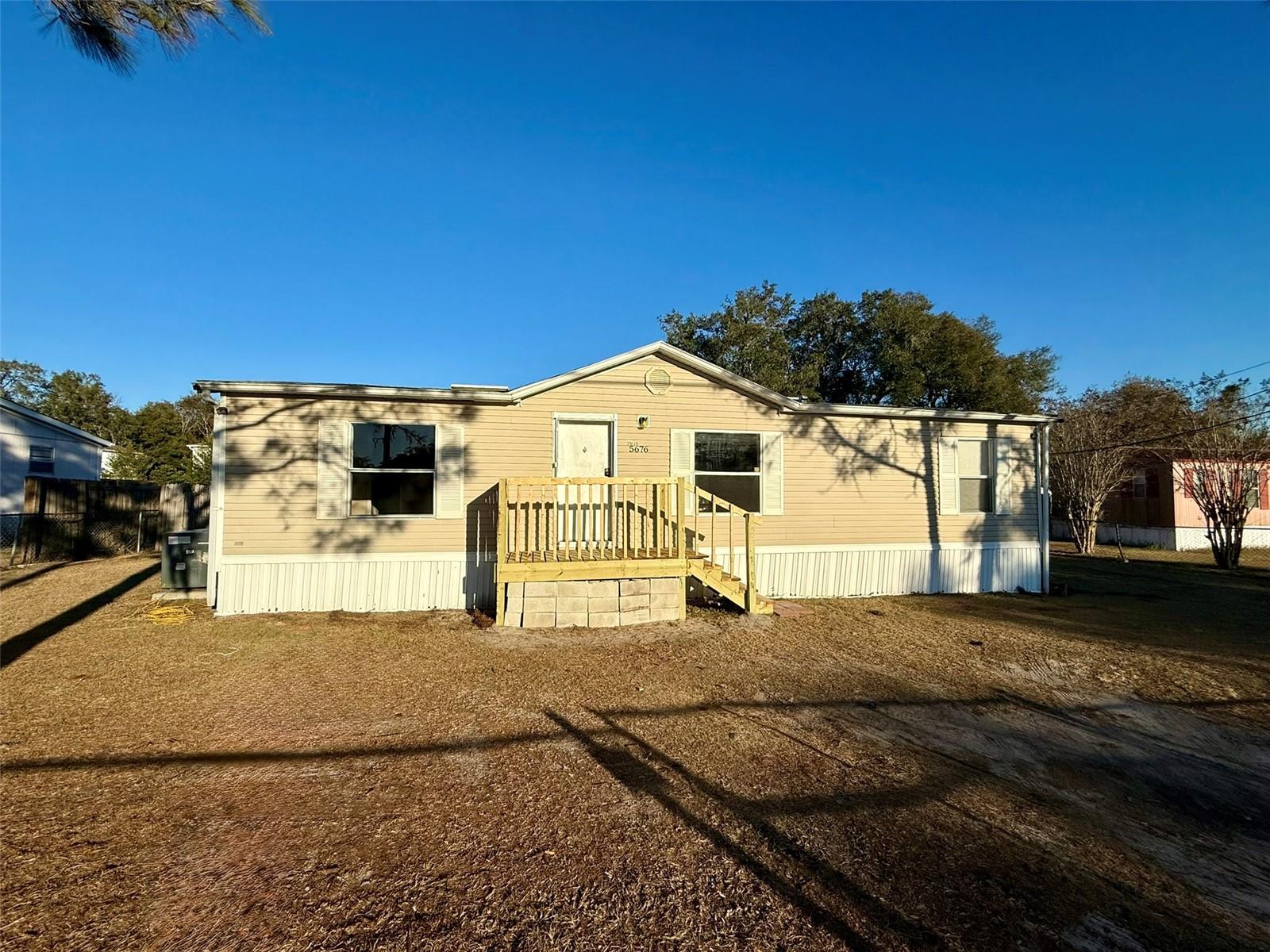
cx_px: 635
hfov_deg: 102.1
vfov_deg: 85.7
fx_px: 514
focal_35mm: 14
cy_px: 476
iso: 50
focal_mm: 2.22
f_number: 2.2
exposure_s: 1/4425
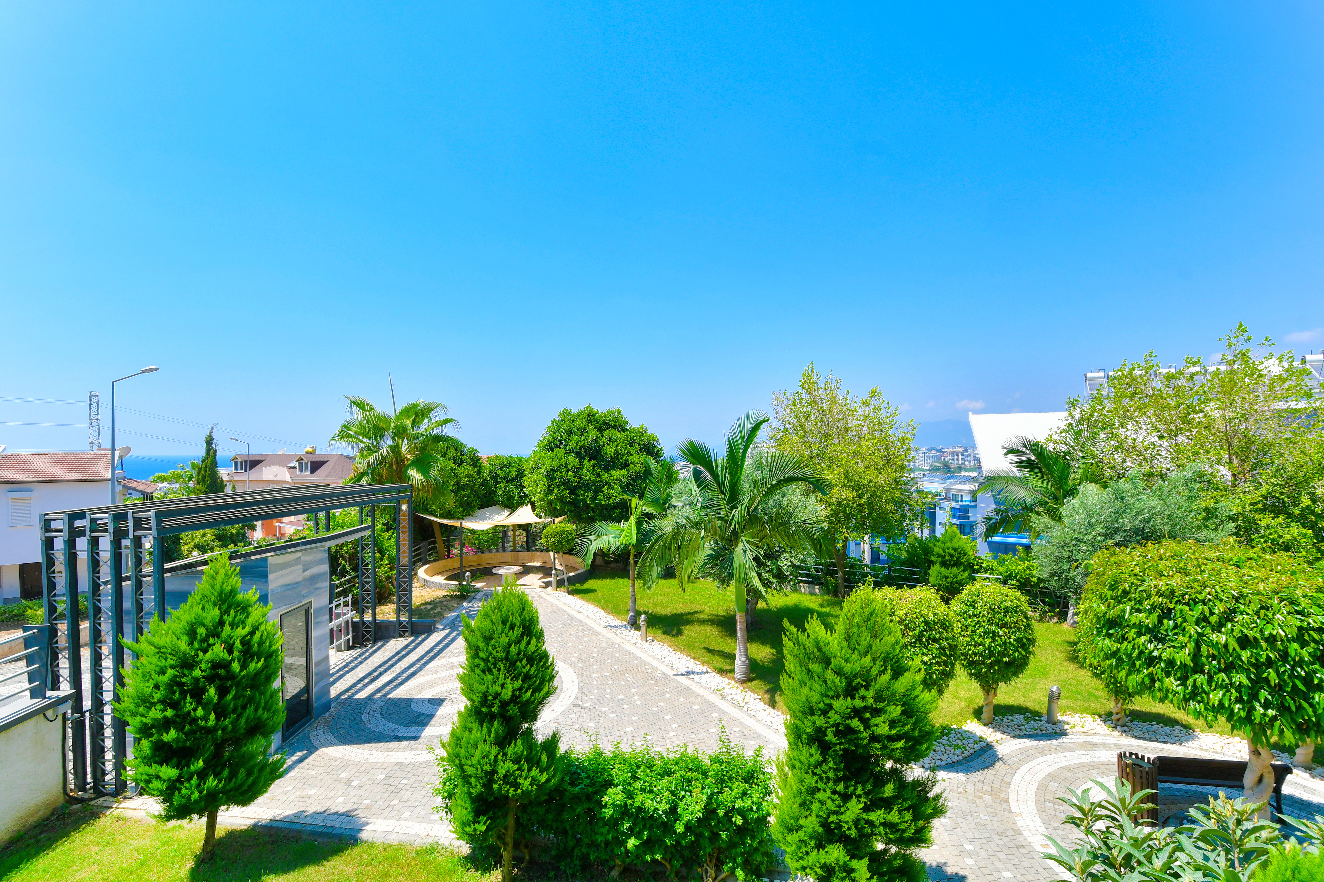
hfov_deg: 100.4
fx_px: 552
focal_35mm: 15
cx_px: 662
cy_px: 441
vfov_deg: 77.3
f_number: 8
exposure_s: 1/200
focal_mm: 10
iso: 100
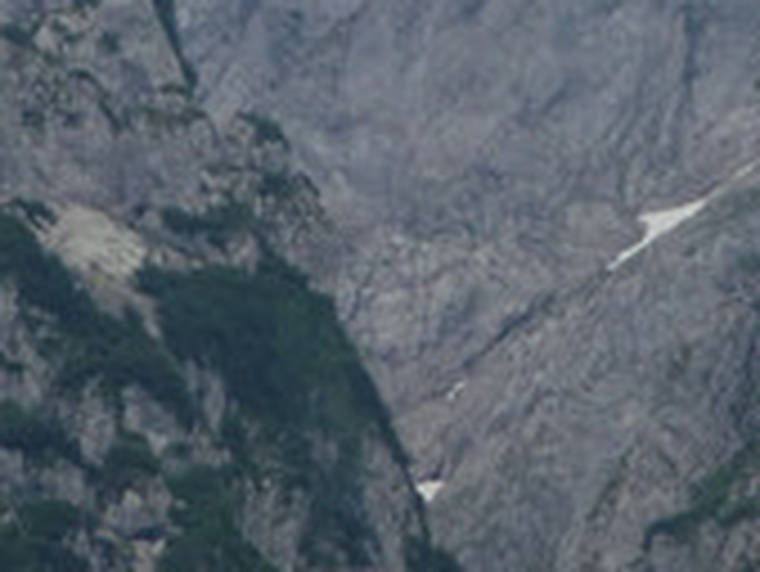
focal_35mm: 989
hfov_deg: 2.0
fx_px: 21729
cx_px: 400
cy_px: -133
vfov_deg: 1.5
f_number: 5.7
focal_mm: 54.5
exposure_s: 1/500
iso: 160
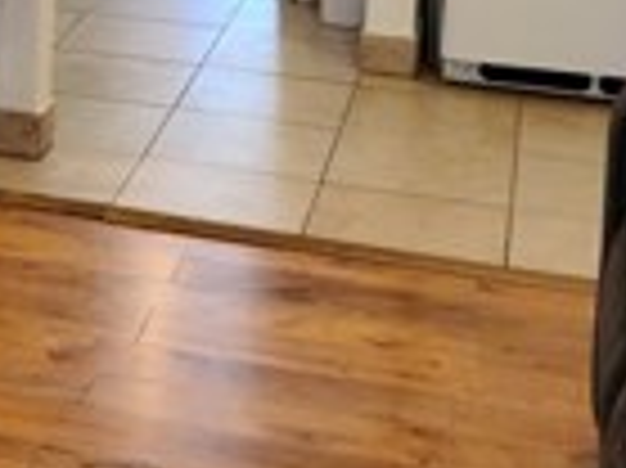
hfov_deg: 16.2
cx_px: -194
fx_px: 2078
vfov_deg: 12.3
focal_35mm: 115
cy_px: -234
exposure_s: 1/59
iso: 160
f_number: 1.8
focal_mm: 7
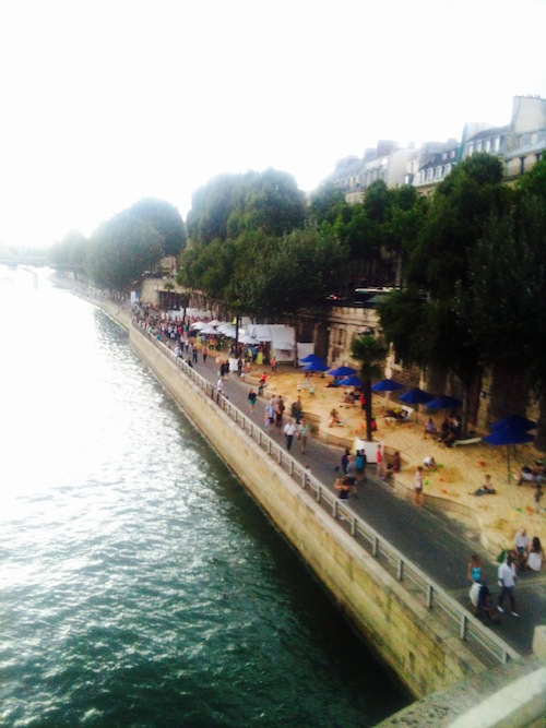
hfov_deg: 40.7
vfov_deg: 52.6
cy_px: 364
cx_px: 273
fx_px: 736
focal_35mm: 35
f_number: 2.8
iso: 125
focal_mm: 3.85
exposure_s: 1/120
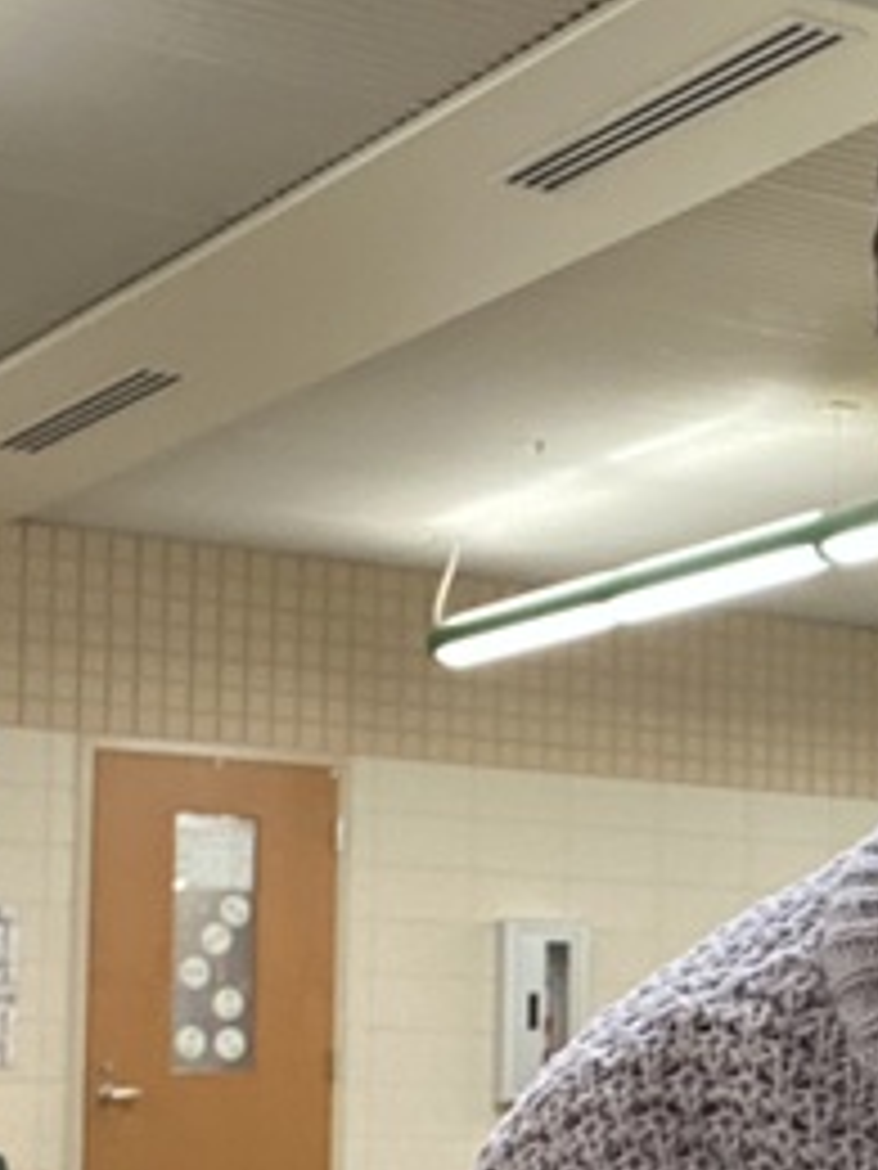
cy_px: 896
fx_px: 3010
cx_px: 984
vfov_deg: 21.8
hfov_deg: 16.1
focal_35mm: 89
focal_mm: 2.71
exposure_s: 1/40
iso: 320
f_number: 2.2
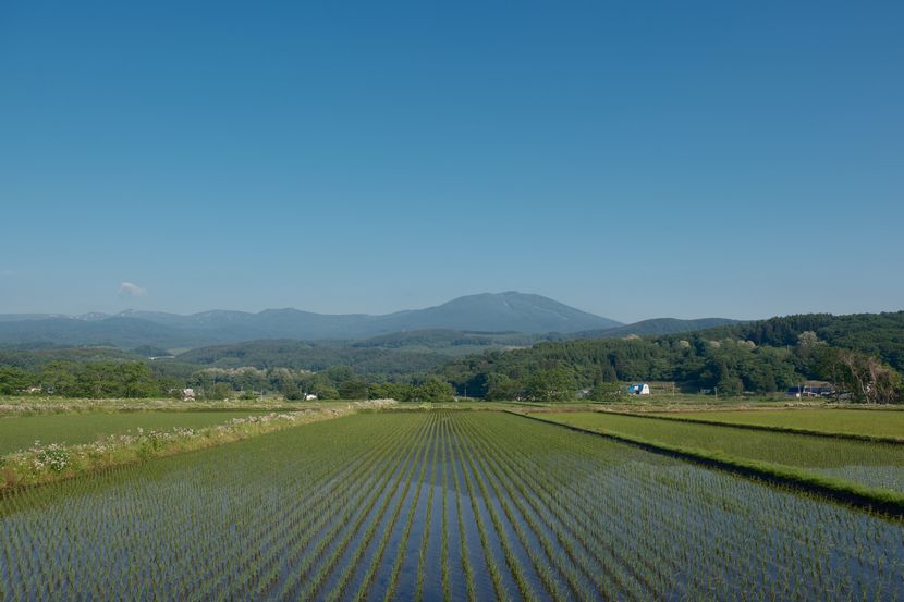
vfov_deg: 46.4
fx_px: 703
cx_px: 452
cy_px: 301
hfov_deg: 65.5
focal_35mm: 28
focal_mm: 18.7
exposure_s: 1/500
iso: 125
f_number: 5
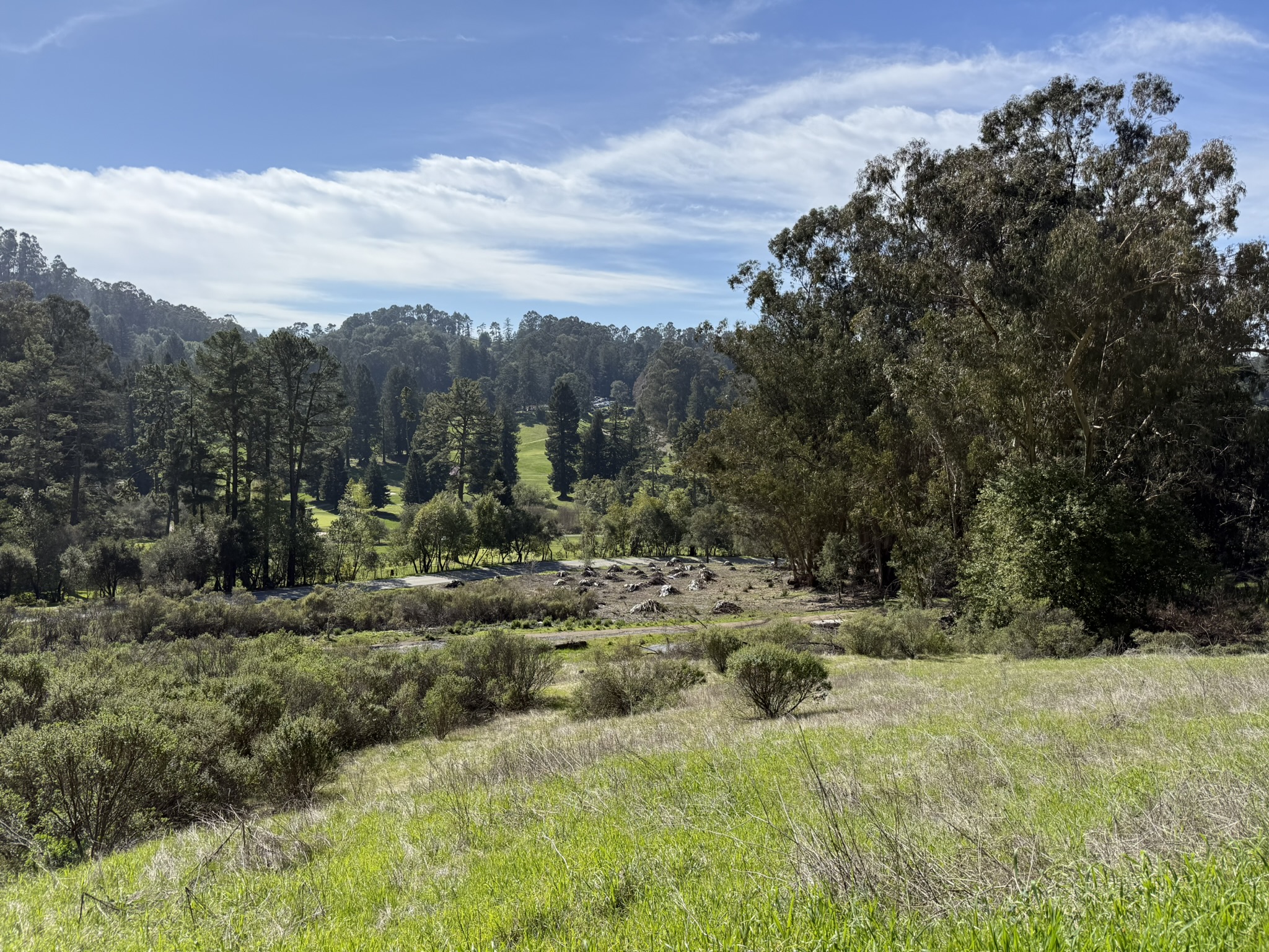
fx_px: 880
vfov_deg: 56.8
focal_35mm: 24
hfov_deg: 71.6
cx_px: 634
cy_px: 476
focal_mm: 6.76
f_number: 1.78
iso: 80
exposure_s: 1/5319
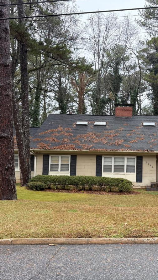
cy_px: 140
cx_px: 122
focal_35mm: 35
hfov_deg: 32.9
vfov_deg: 56.6
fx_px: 261
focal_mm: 6.76
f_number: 1.78
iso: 100
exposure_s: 1/314
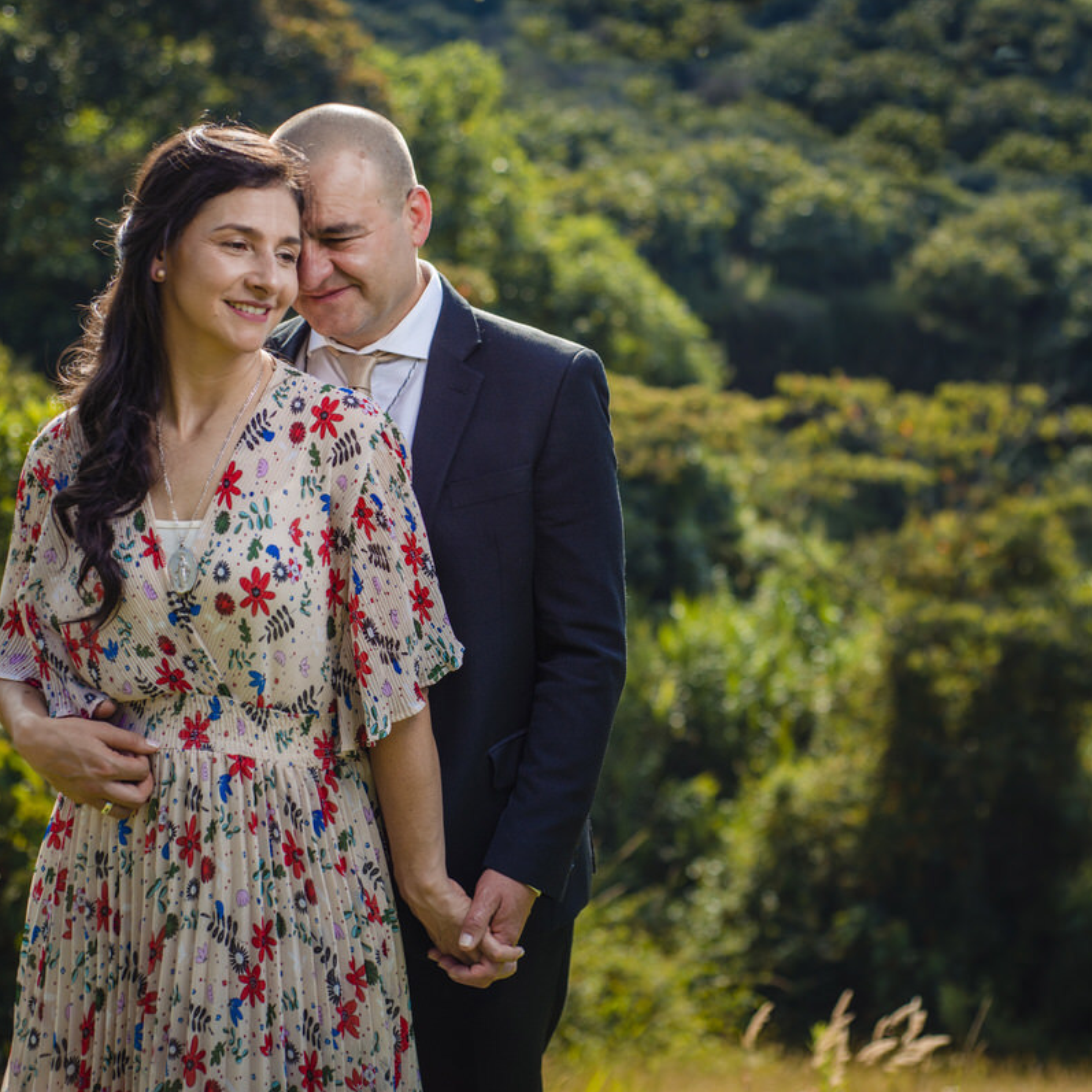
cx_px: 628
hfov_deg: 26.9
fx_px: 2284
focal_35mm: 64
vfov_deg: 26.9
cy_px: 547
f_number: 2.8
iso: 100
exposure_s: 1/2000
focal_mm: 50
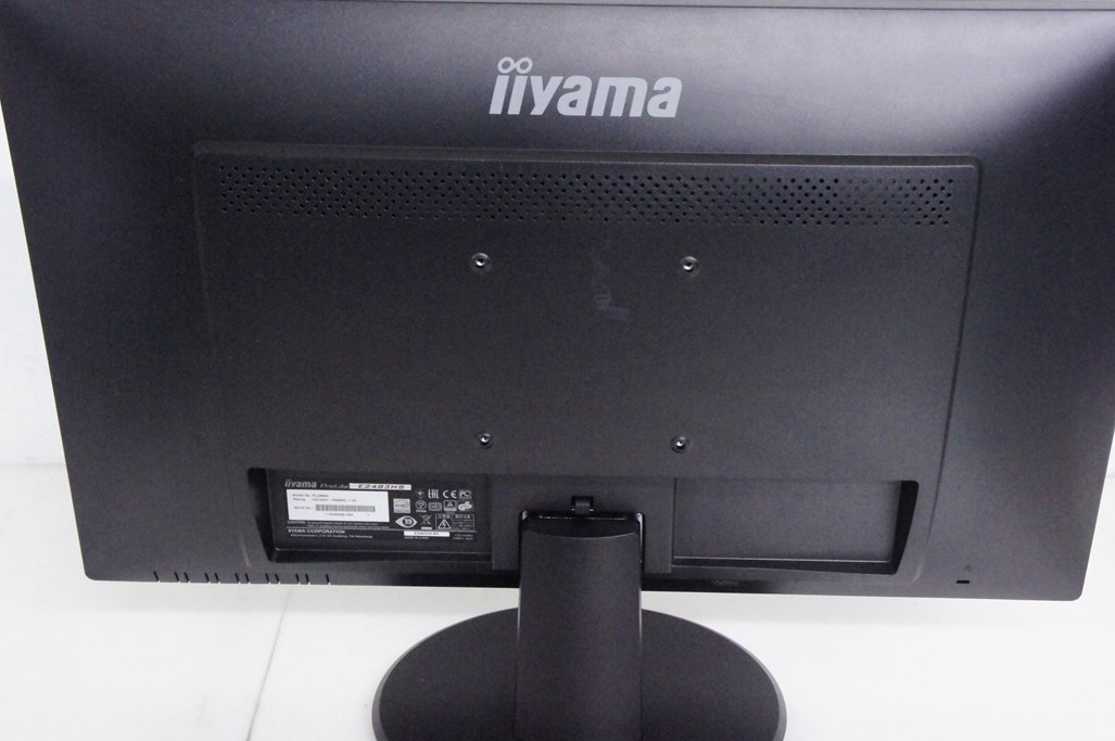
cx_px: 591
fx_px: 1516
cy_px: 378
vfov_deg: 27.5
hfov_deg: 40.4
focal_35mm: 49
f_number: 9
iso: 6400
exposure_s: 1/50
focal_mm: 28
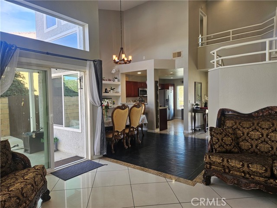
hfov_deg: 73.9
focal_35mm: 23
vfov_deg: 58.9
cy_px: 104
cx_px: 138
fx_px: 184
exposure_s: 1/120
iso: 50
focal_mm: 5.4
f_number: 1.8
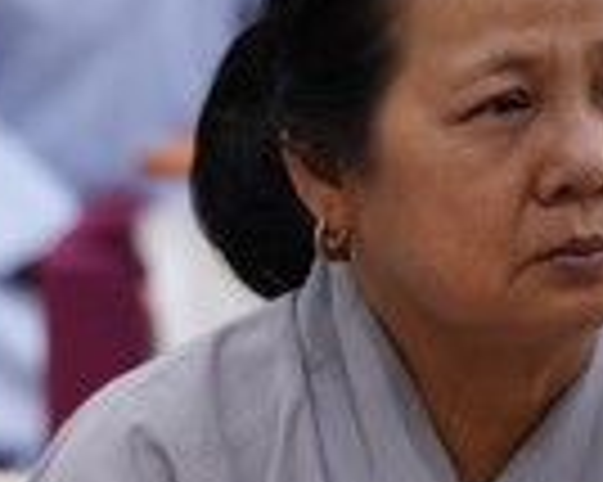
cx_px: -695
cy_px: 448
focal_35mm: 682
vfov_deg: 2.3
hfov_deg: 2.8
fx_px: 12162
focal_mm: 150
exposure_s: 1/80
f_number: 2.8
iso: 2500
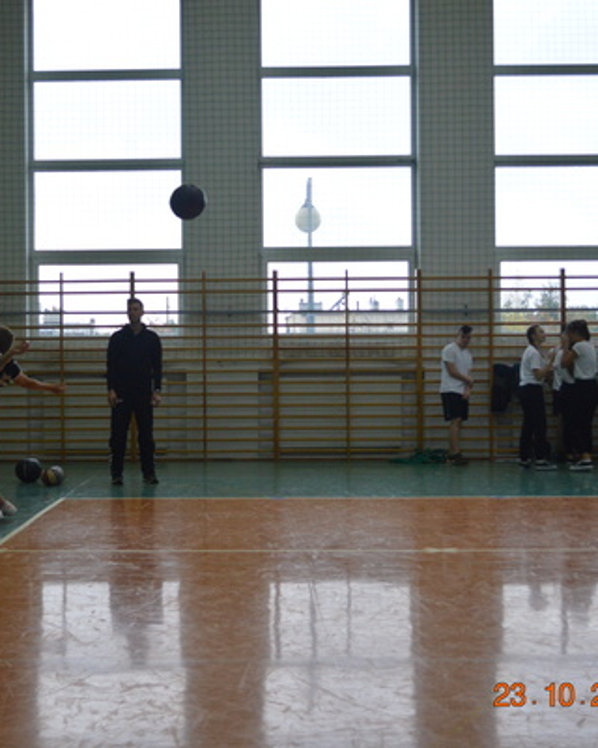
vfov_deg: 29.6
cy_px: 375
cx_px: 196
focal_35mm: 64
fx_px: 1416
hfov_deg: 23.7
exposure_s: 1/500
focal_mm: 30
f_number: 4.5
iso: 1250
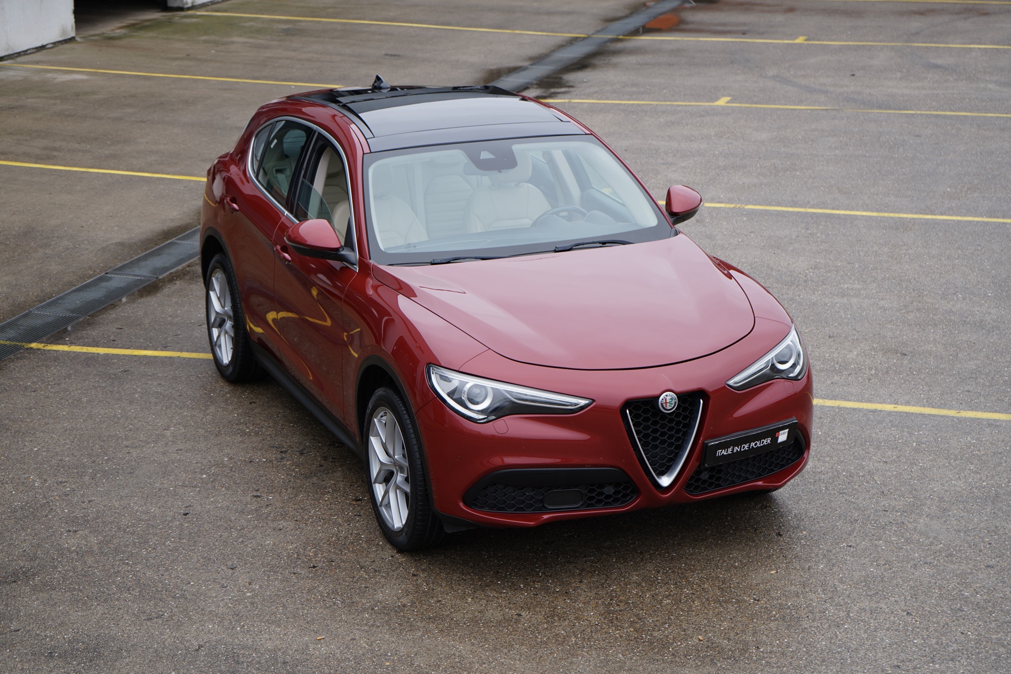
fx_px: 1966
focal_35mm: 70
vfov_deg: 19.5
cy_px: 337
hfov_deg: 28.8
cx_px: 506
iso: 200
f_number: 5.6
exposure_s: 1/160
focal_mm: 70
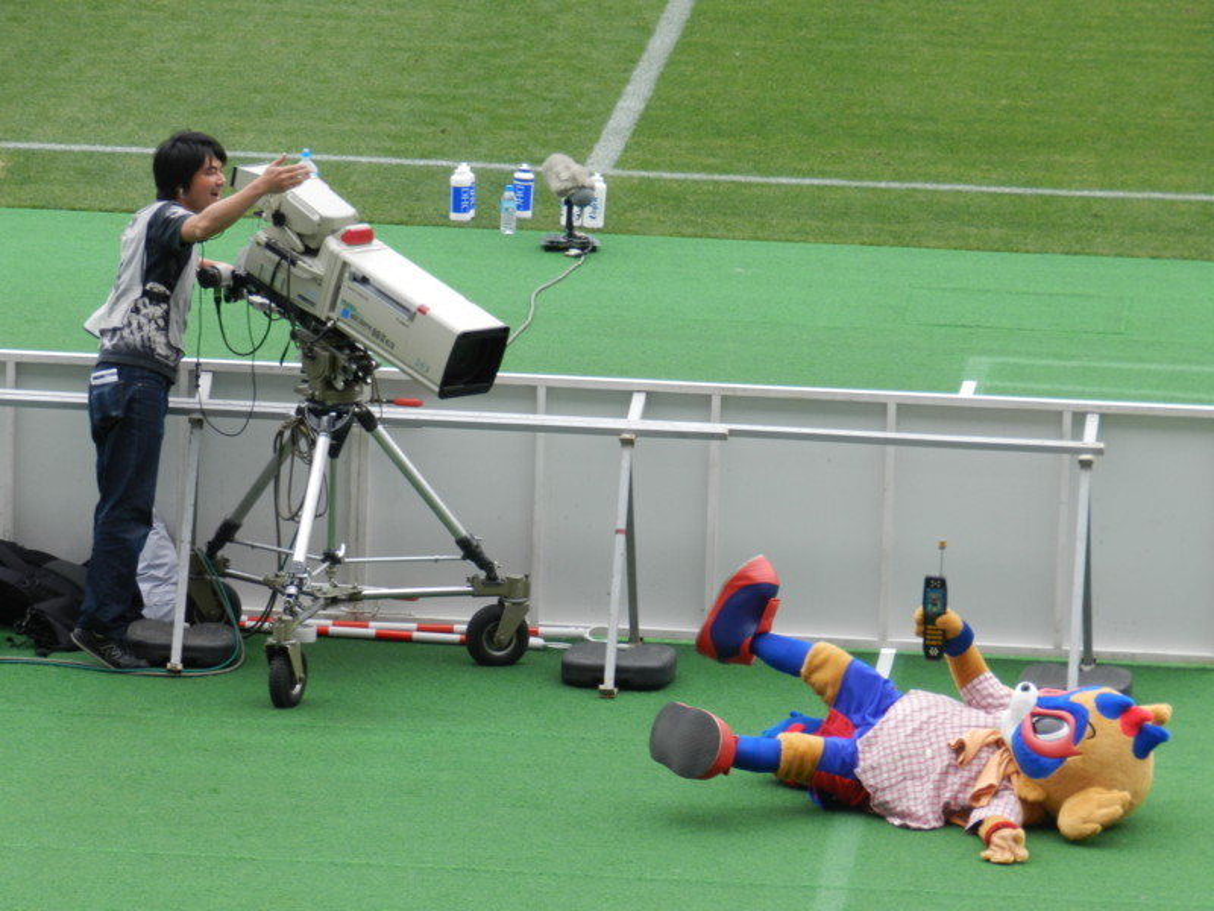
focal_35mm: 286
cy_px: 456
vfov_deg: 5.2
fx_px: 10030
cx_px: 607
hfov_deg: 6.9
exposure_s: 1/125
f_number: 5.3
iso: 160
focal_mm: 50.8
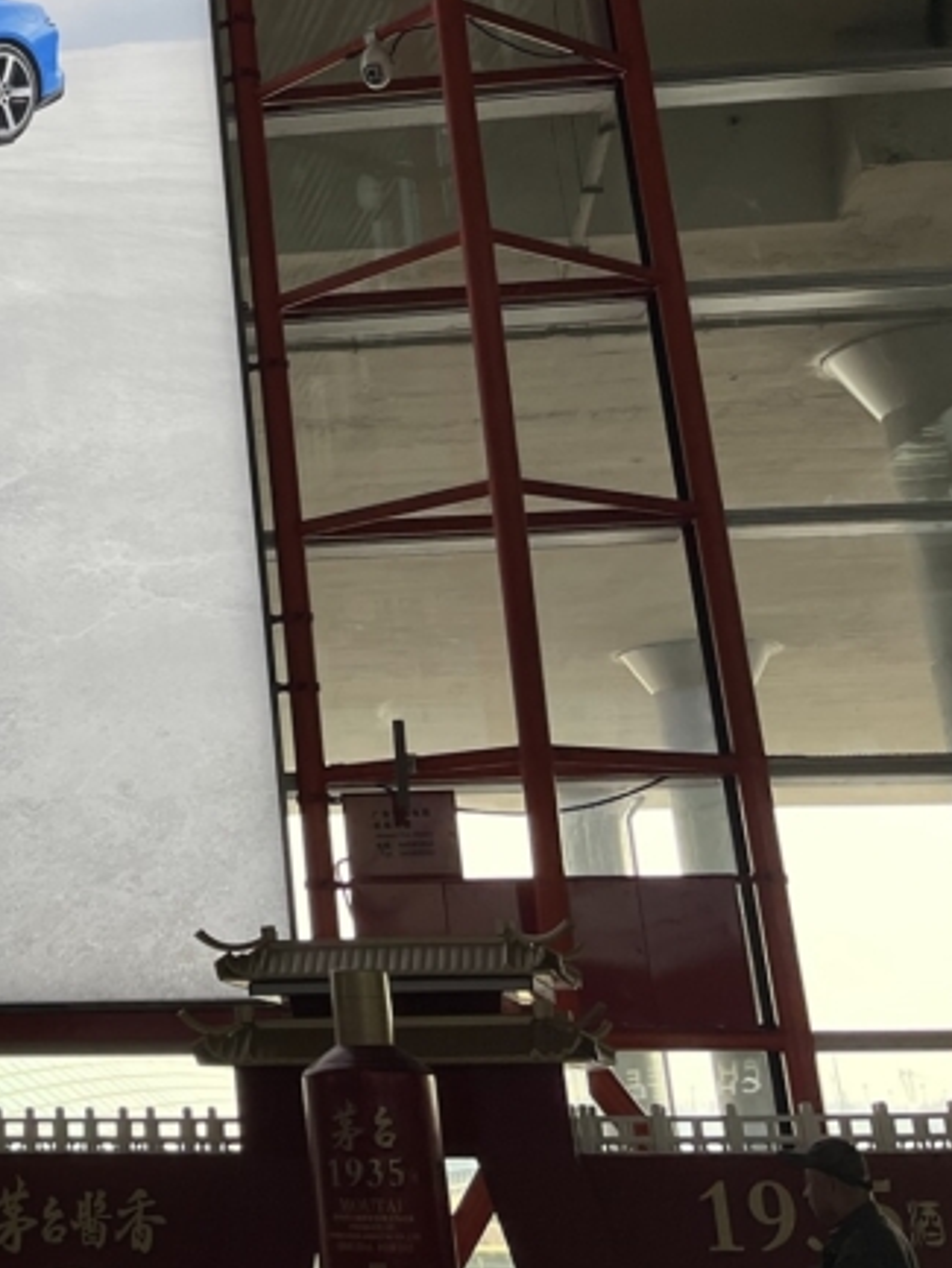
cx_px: -205
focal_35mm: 64
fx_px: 2346
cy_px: 107
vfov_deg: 29.0
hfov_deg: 21.3
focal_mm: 5.1
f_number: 1.6
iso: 50
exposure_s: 1/347
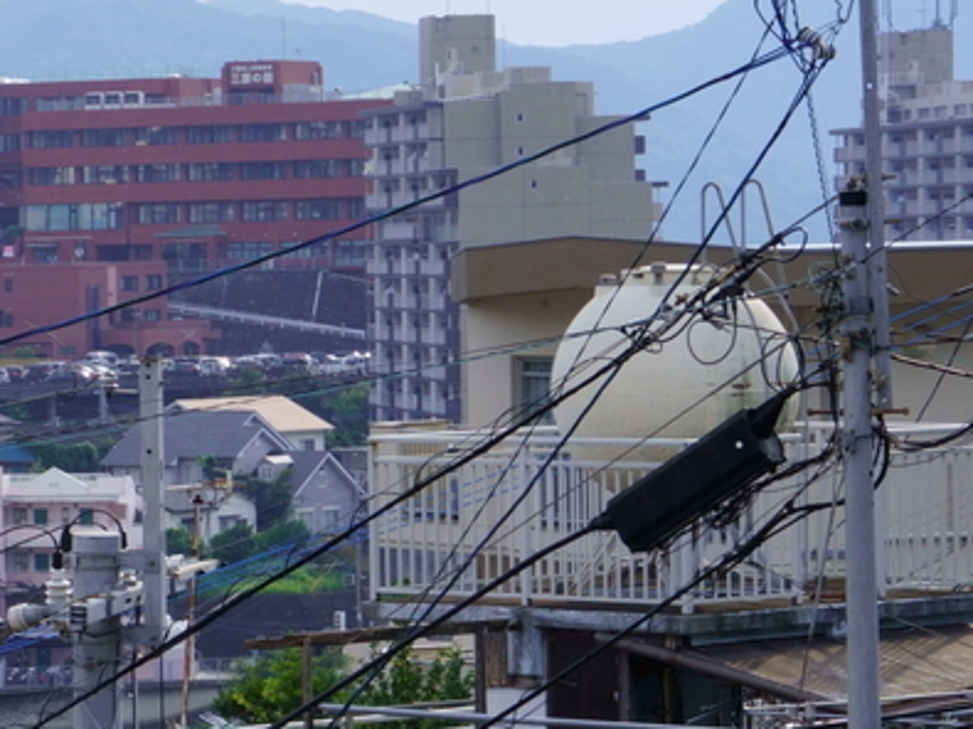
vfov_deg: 6.8
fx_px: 6154
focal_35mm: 219
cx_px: -429
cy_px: 576
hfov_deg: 8.8
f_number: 13
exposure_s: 1/160
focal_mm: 50
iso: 160
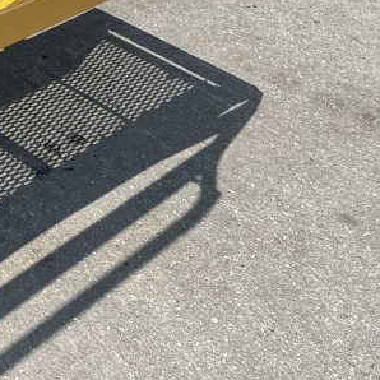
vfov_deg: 21.1
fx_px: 956
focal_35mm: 77
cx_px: -195
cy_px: -57
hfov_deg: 19.5
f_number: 1.5
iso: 50
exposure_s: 1/1972
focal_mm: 5.7
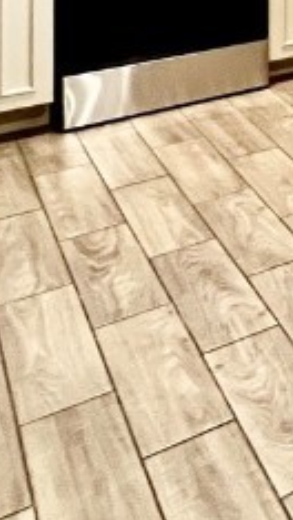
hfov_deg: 15.7
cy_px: -222
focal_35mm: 62
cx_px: 573
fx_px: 854
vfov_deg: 26.4
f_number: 1.8
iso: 320
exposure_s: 1/60
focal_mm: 1.57
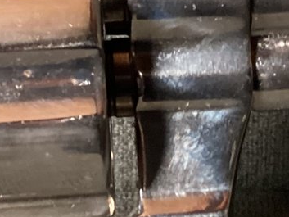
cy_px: -68
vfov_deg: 10.9
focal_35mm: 133
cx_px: 127
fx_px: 1111
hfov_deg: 14.8
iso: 500
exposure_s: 1/30
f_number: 2.4
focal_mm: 3.3
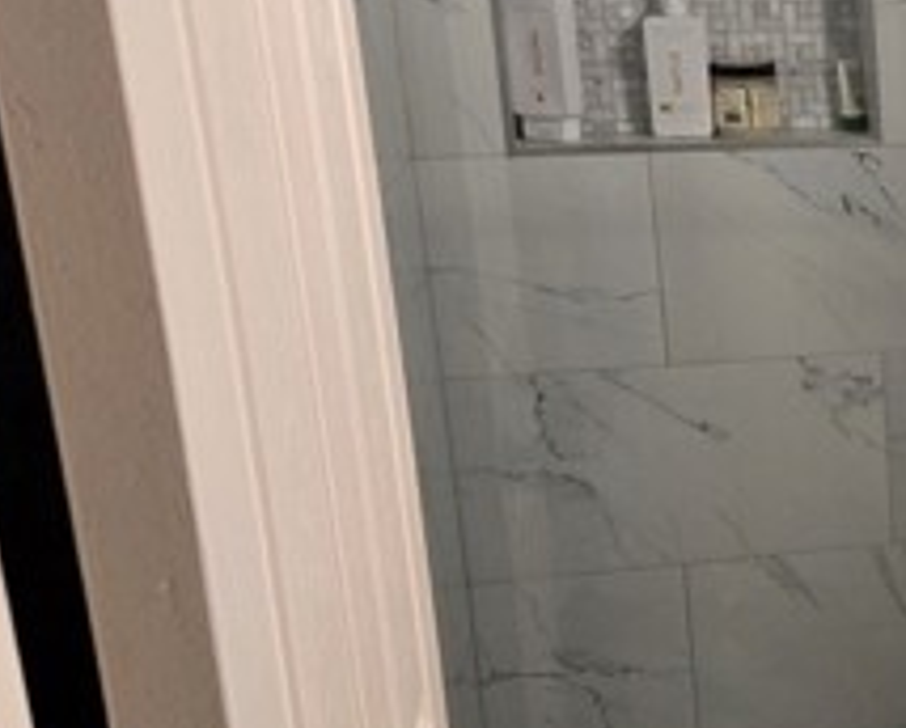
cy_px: 453
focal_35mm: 67
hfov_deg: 24.2
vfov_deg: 22.8
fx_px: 1800
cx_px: 1224
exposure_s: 1/120
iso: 400
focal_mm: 5.4
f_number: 1.8
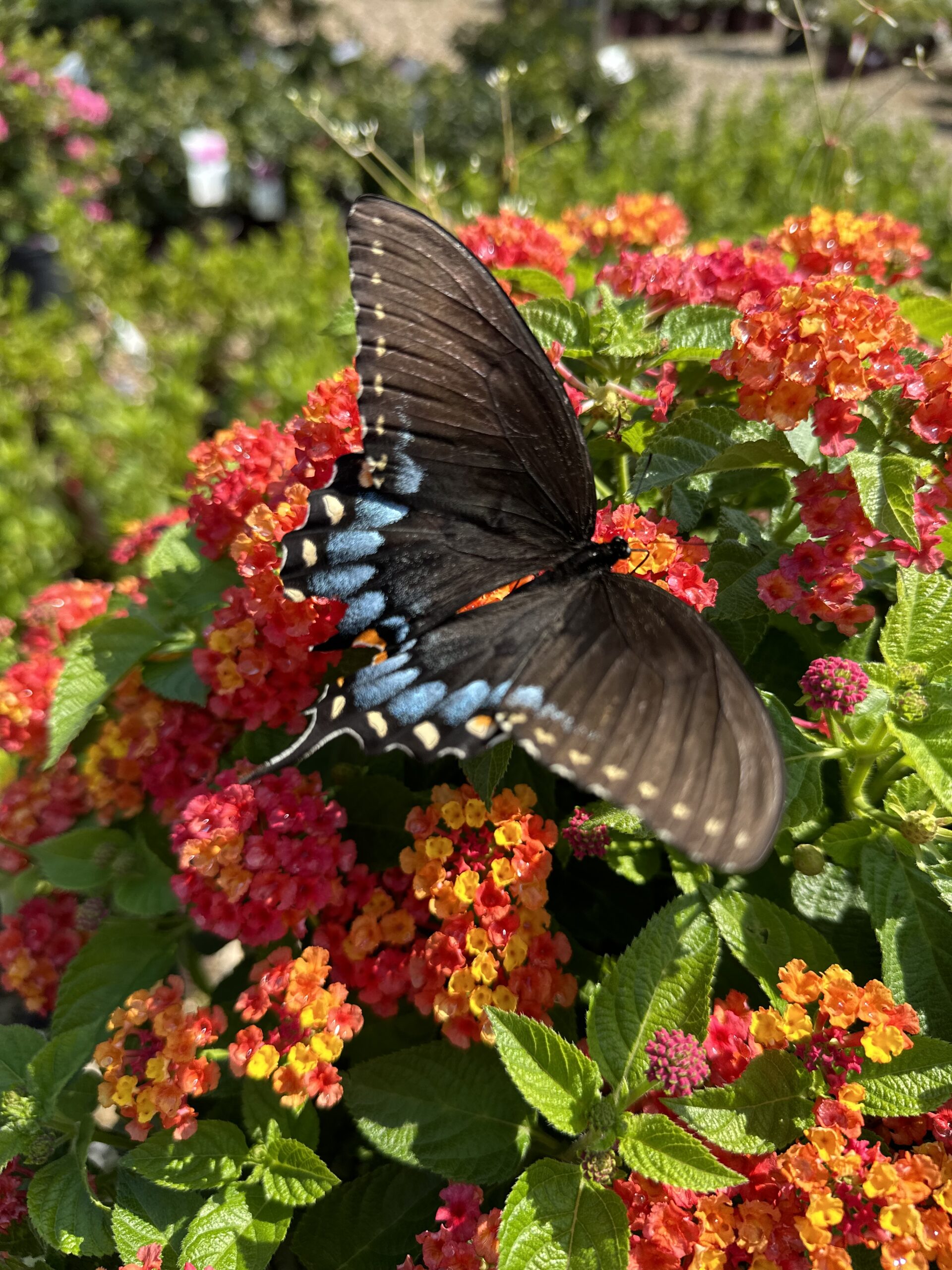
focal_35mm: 24
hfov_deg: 56.8
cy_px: 635
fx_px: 880
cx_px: 476
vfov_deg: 71.6
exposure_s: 1/1613
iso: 80
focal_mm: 6.86
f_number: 1.78
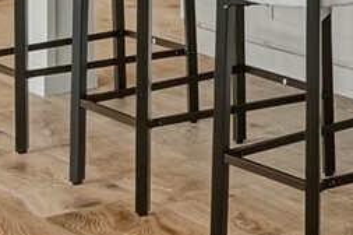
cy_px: -274
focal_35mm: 141
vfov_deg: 9.0
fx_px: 1381
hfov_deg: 10.3
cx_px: 1079
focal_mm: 21
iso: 400
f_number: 9
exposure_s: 1/100
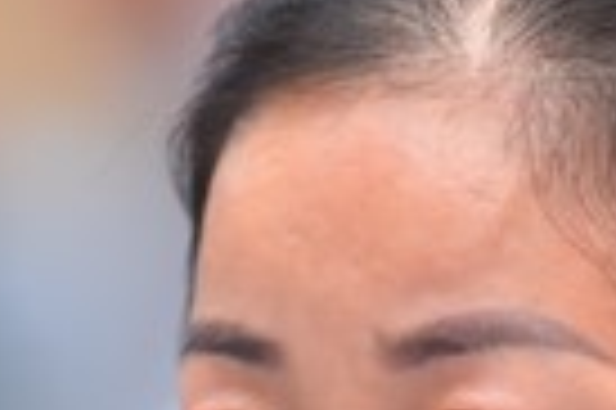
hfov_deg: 2.2
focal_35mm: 947
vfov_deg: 1.4
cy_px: 574
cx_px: 382
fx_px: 16185
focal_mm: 200
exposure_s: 1/100
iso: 800
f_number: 2.8
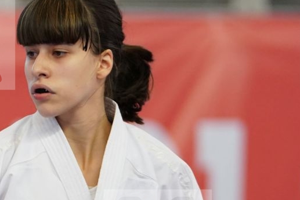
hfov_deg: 3.8
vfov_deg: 2.6
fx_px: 4468
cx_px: -39
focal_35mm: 536
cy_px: 242
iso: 2000
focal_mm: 154
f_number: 2.8
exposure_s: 1/1000
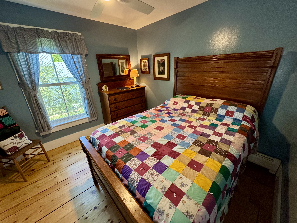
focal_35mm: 14
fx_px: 120
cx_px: 148
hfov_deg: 102.1
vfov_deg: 85.7
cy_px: 112
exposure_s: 1/120
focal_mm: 2.22
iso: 250
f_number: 2.2
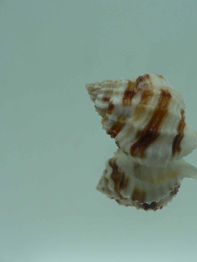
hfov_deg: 30.4
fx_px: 357
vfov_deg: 40.4
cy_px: 131
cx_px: 145
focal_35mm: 47
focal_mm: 4.6
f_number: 2.8
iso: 80
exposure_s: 1/80
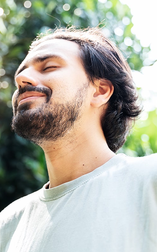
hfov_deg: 18.5
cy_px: 126
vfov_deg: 30.2
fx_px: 465
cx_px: -11
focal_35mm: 68
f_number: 2.8
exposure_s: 1/320
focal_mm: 44
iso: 400
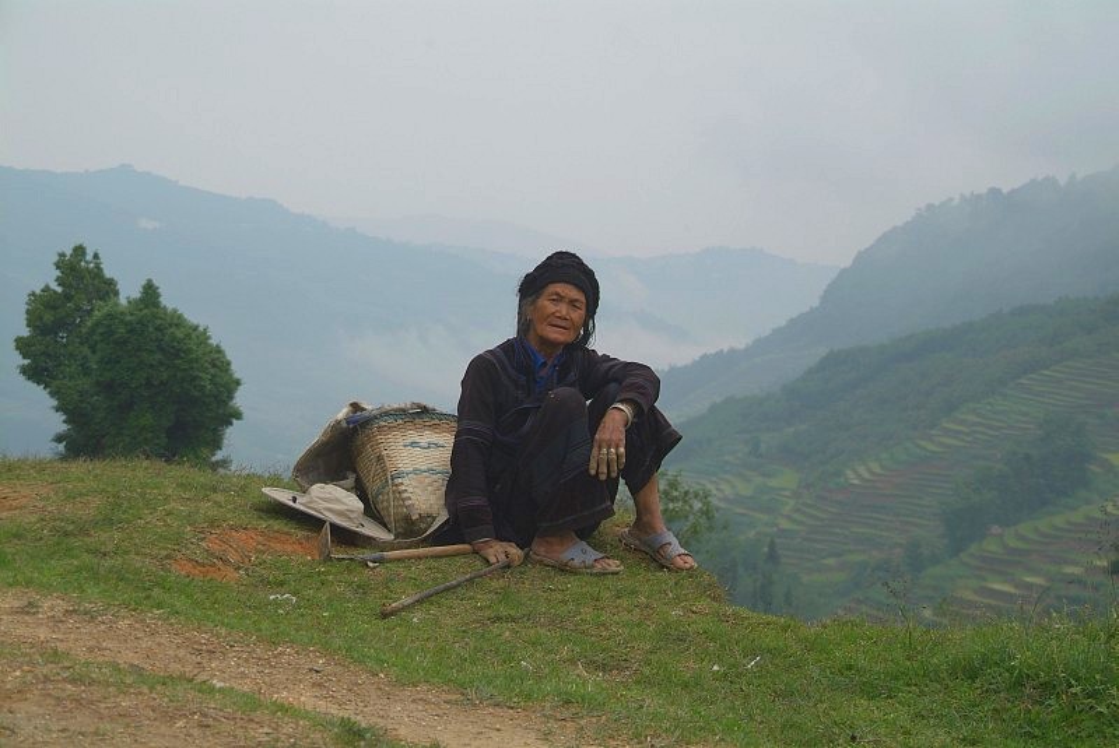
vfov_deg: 19.8
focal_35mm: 69
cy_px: 374
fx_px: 2147
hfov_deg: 29.2
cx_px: 560
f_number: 5.6
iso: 100
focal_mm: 46
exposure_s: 1/125
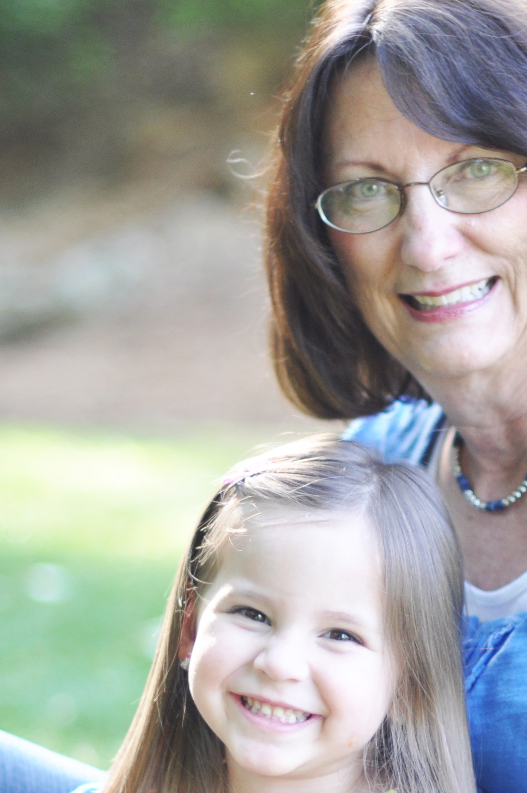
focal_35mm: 156
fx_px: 3435
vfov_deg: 13.1
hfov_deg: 8.8
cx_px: 438
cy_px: 642
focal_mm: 50
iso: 320
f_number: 1.4
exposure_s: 1/500
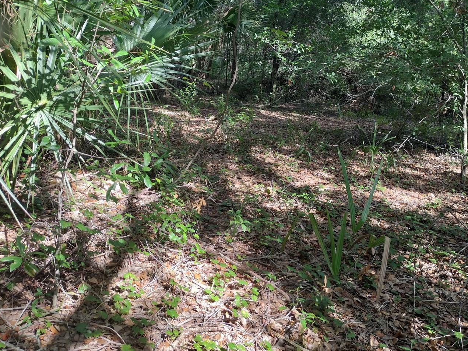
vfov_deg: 41.7
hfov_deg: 53.9
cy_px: 159
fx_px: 460
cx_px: 244
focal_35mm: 34
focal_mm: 4.71
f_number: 1.7
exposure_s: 1/349
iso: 100
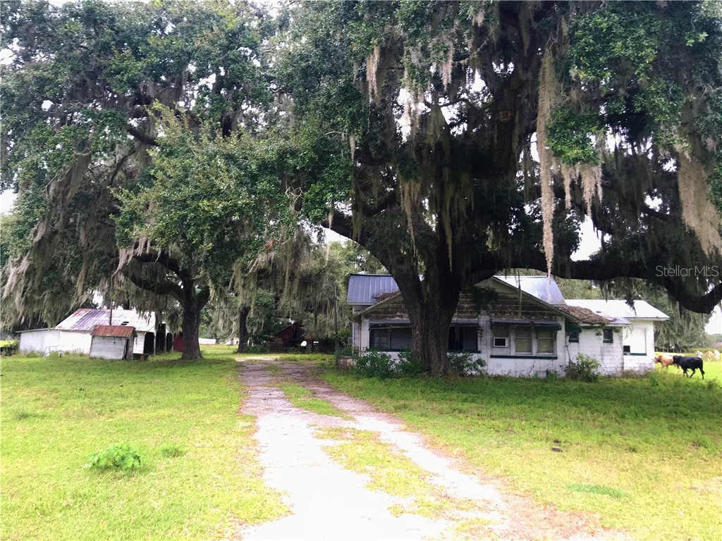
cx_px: 361
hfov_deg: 63.4
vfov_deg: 49.7
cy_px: 270
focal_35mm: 28
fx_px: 584
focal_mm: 3.99
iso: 25
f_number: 1.8
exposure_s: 1/42
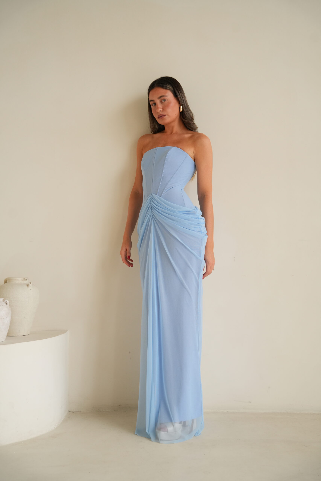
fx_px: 616
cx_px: 160
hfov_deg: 29.2
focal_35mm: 46
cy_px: 240
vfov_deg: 42.7
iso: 640
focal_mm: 46.1
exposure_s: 1/100
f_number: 4.5
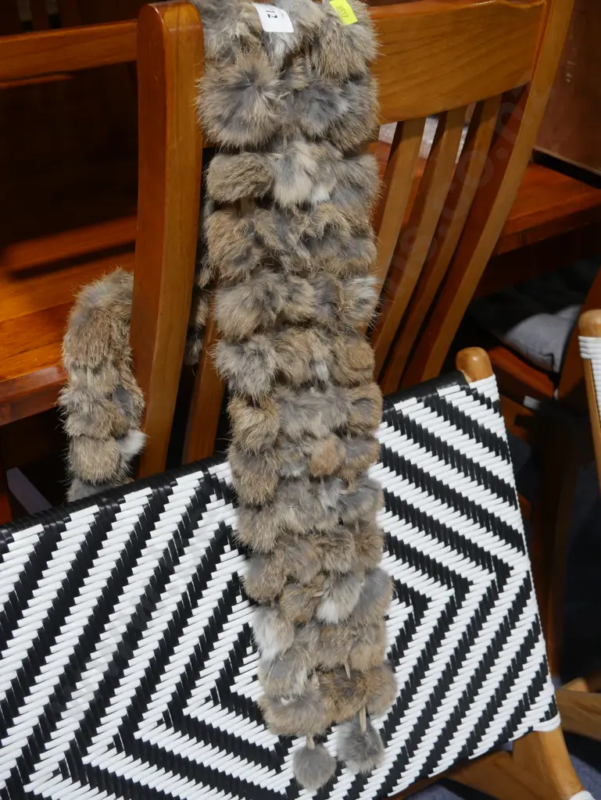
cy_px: 400
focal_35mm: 40
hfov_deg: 36.0
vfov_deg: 46.8
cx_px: 300
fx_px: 925
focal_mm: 20
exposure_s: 1/60
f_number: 4.5
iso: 500
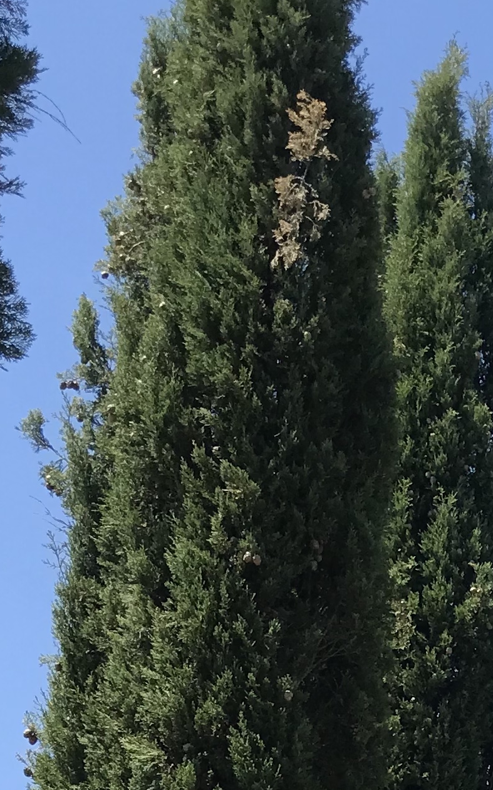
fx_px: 2043
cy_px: 959
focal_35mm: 95
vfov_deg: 20.4
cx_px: 764
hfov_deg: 12.9
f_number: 1.8
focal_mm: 3.99
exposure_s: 1/1473
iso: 20
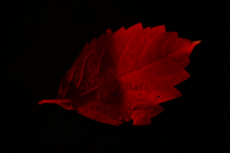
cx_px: 115
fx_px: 575
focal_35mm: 90
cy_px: 76
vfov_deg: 15.2
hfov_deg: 22.6
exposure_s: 1/45
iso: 800
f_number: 2.4
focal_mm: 60
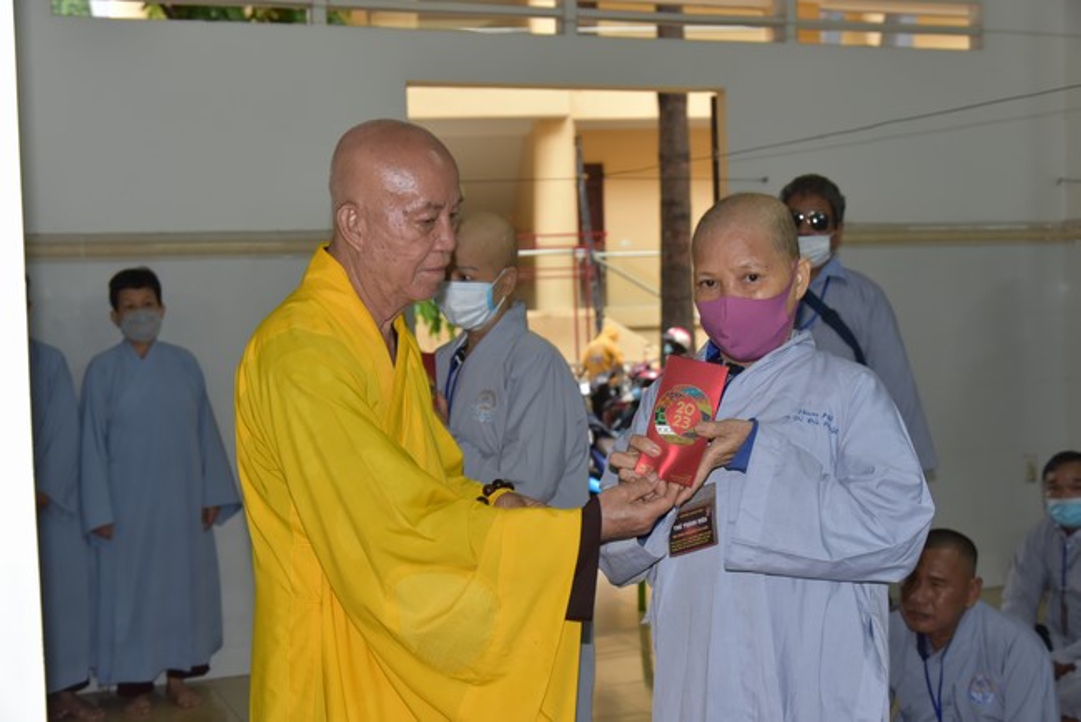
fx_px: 1502
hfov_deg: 39.6
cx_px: 540
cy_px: 361
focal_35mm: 50
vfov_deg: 27.0
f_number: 5.6
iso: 1600
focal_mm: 50
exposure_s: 1/60
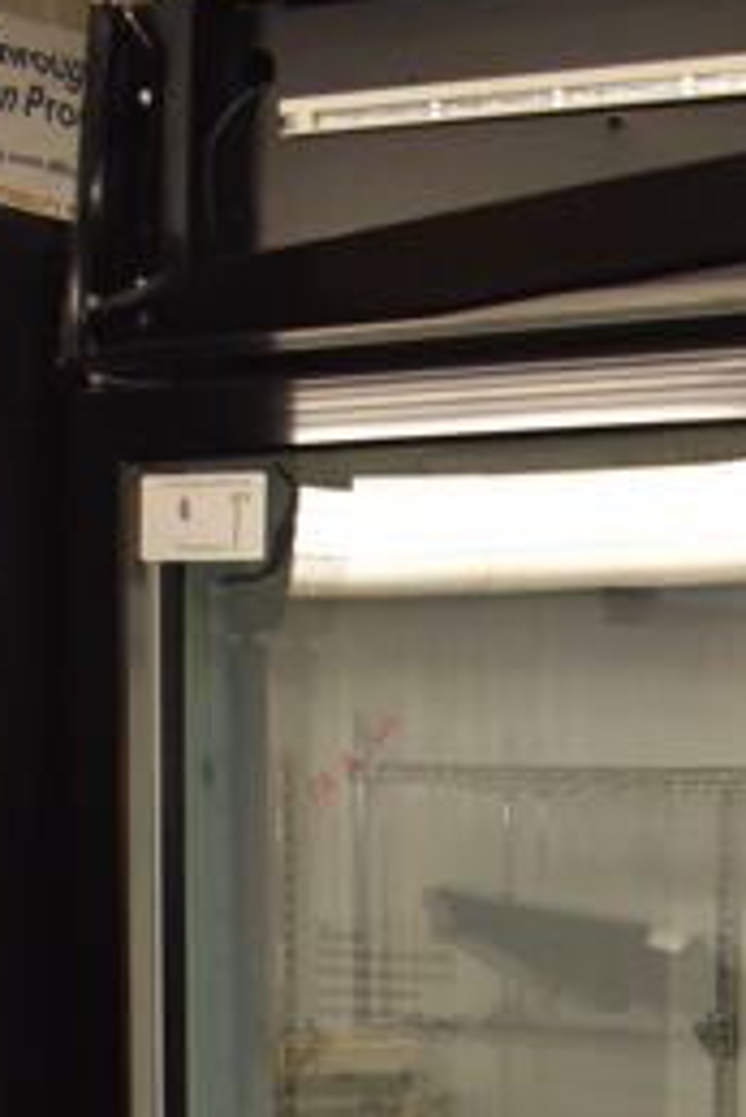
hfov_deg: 13.7
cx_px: 1048
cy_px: 1533
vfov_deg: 19.4
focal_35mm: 95
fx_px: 2949
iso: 1250
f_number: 3.5
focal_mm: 18
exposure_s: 1/125
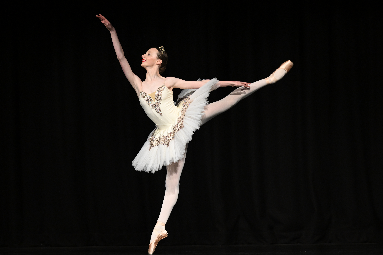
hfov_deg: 9.3
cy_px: 124
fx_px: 2351
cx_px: 195
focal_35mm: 221
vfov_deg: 6.2
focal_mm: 200
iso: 4000
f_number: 2.8
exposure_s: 1/800
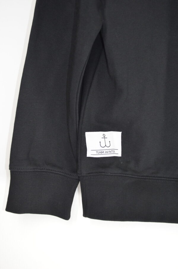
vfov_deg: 46.5
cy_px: 134
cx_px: 89
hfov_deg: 31.8
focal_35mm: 42
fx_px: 313
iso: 720
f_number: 4.5
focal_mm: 28
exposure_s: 1/125
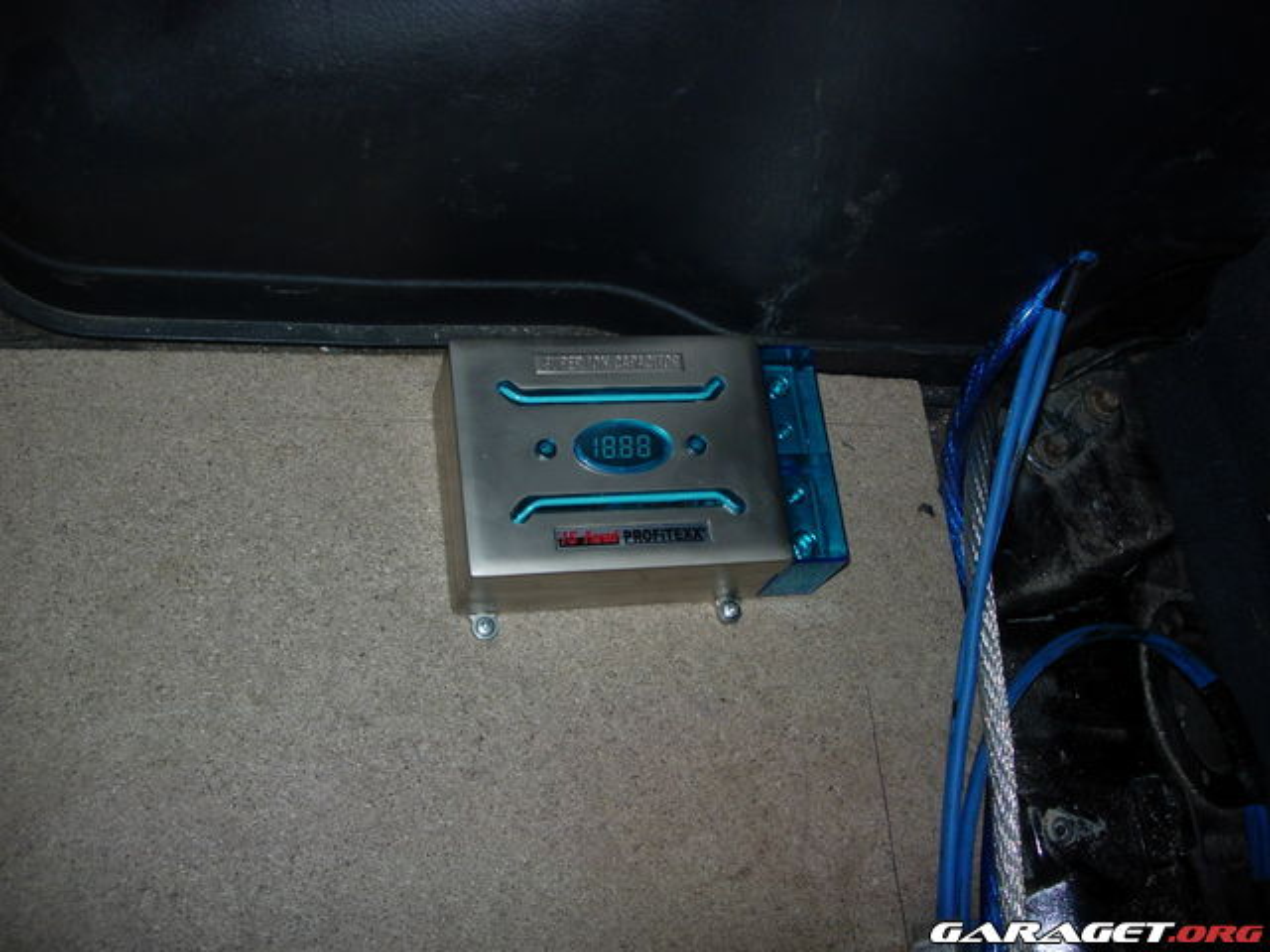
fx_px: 1394
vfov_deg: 37.7
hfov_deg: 49.0
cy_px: 476
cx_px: 635
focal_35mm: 38
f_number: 2.8
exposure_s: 1/64
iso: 79
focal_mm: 7.8
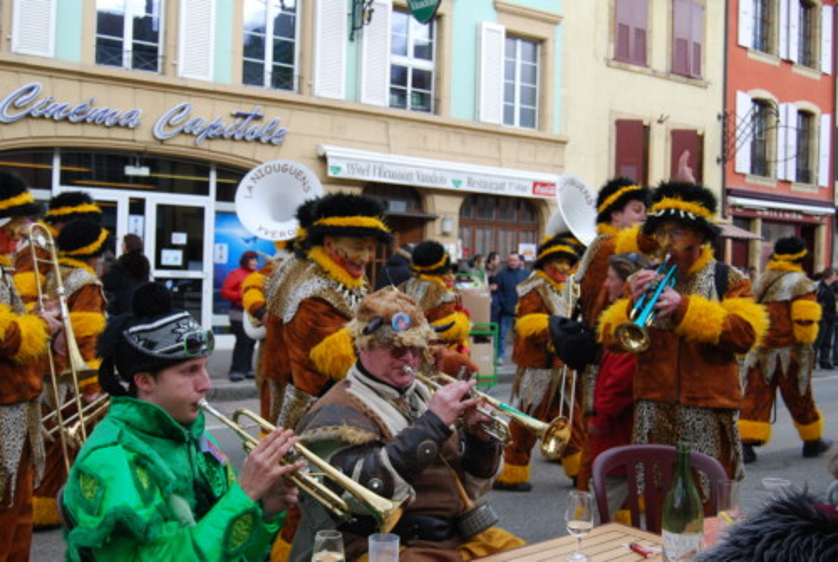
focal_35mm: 39
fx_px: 909
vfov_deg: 34.3
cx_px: 419
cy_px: 281
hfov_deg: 49.5
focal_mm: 26
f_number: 5.6
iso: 160
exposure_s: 1/125
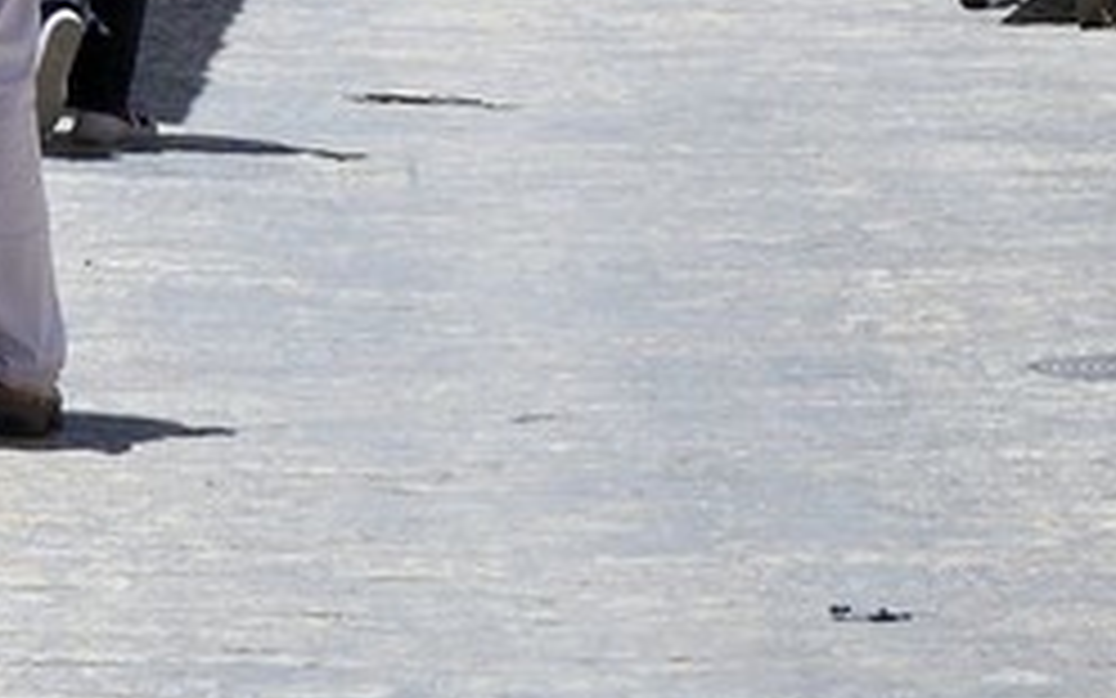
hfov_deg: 5.3
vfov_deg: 3.1
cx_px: 135
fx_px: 12014
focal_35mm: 395
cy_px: -2513
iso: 200
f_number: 13
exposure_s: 1/320
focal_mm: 60
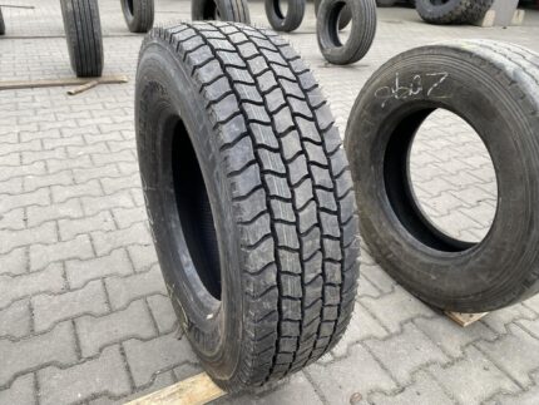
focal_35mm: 26
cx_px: 270
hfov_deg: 67.3
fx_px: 405
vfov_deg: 53.1
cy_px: 202
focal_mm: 4.25
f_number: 1.8
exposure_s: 1/121
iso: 80
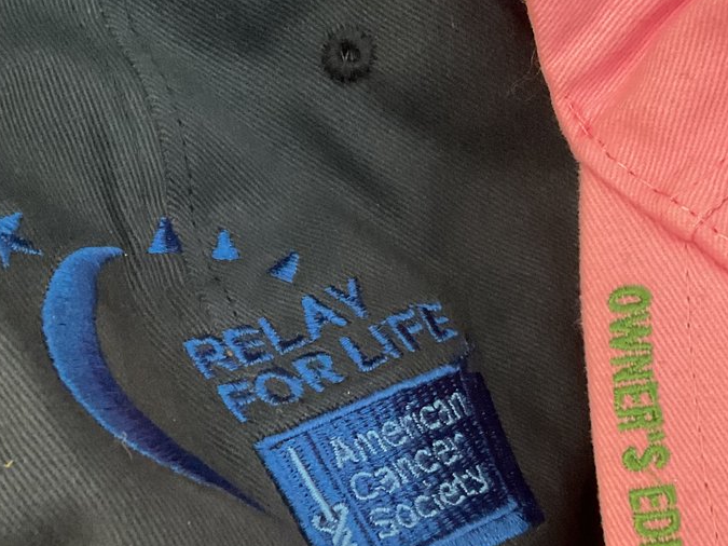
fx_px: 1367
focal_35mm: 65
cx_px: 355
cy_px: 393
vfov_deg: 22.4
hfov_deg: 29.8
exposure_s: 1/40
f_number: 1.8
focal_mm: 3
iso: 320
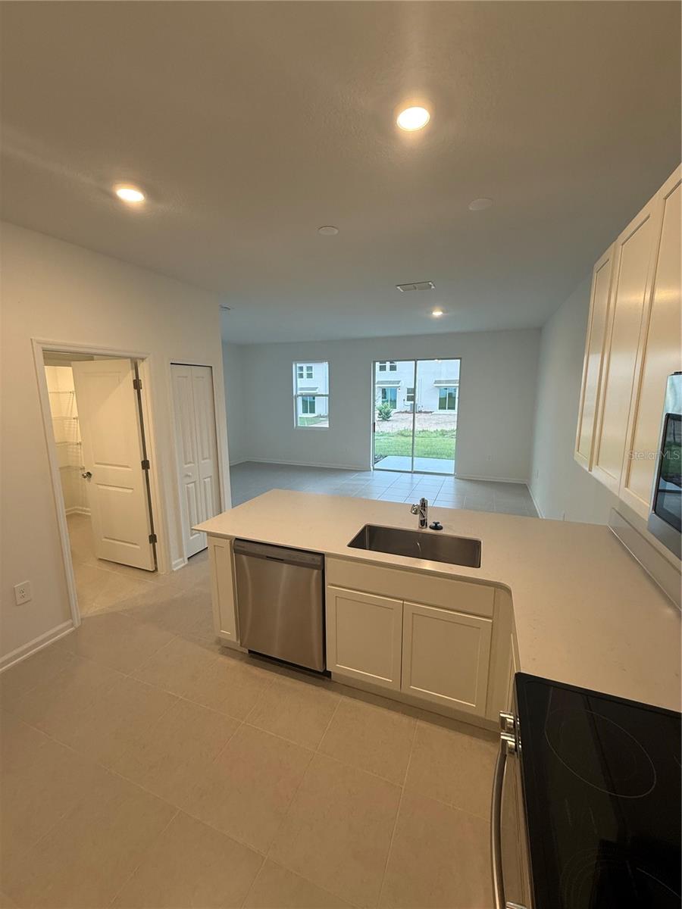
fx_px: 368
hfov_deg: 85.7
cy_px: 454
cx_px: 341
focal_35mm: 14
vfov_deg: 102.1
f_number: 2.2
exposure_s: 1/120
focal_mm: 2.22
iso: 160
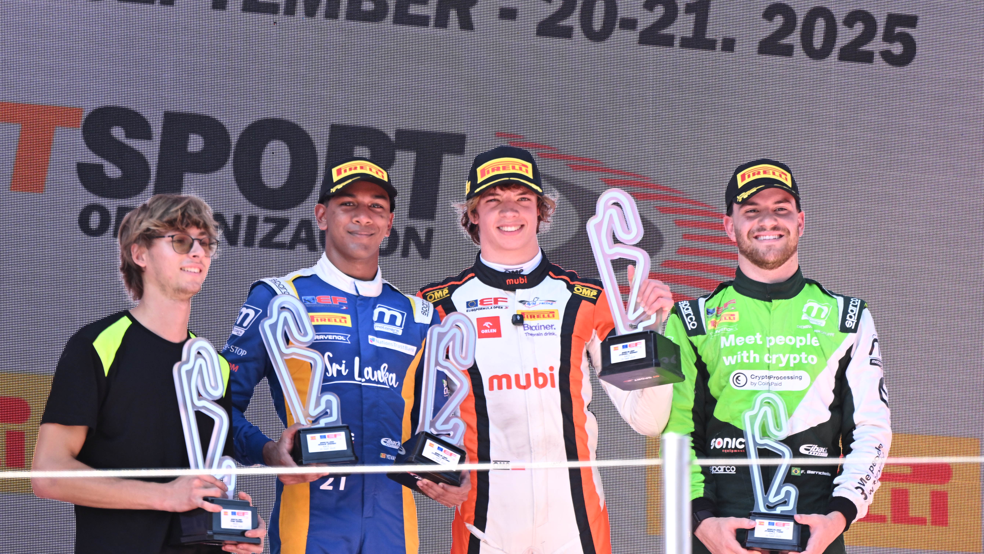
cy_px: 264
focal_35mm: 315
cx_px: 491
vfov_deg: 3.9
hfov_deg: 6.9
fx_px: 8219
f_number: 2.8
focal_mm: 200
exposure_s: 1/640
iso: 640
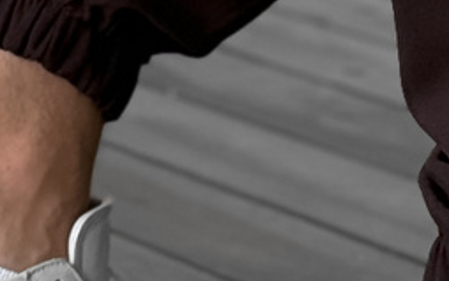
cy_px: -684
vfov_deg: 3.9
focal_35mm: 320
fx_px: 3917
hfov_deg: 6.5
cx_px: 454
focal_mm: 6.76
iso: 80
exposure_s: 1/160
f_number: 1.8
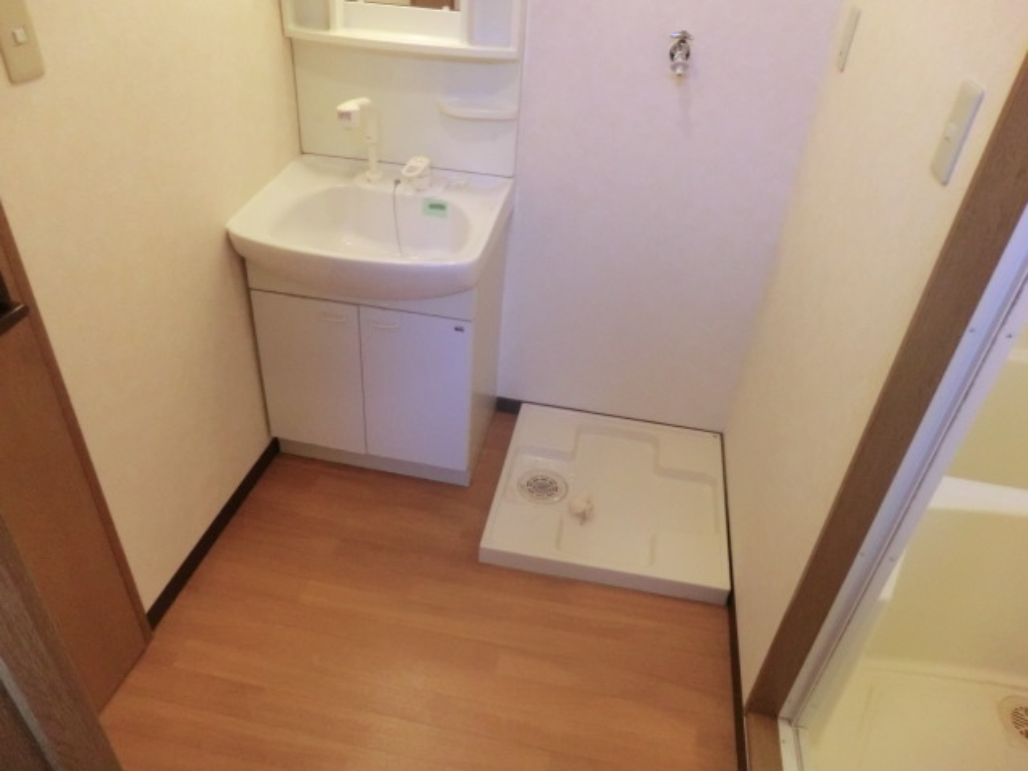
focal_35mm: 24
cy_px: 386
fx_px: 713
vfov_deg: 56.8
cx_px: 514
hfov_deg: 71.6
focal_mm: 4.3
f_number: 3.2
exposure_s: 1/60
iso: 500
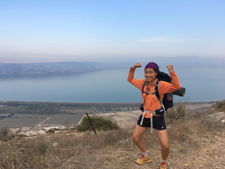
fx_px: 188
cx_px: 112
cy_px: 84
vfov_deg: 48.2
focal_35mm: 29
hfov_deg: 61.7
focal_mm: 4.15
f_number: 2.2
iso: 25
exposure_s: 1/490
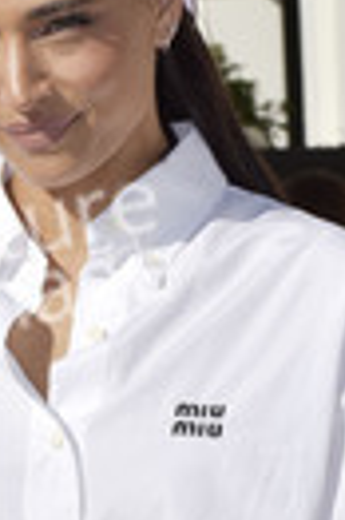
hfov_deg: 3.7
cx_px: 83
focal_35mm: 366
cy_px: 476
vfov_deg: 5.6
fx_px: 5275
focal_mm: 120
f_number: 18
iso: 200
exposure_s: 1/250
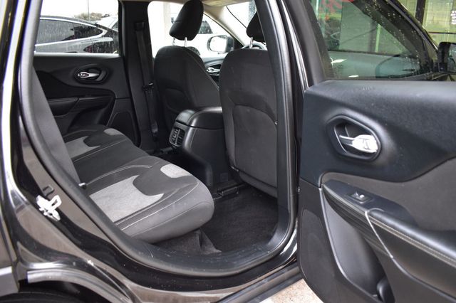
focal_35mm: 27
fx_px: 342
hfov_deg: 67.4
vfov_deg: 47.9
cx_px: 228
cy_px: 152
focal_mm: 18
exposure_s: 1/15
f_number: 4
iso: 1600
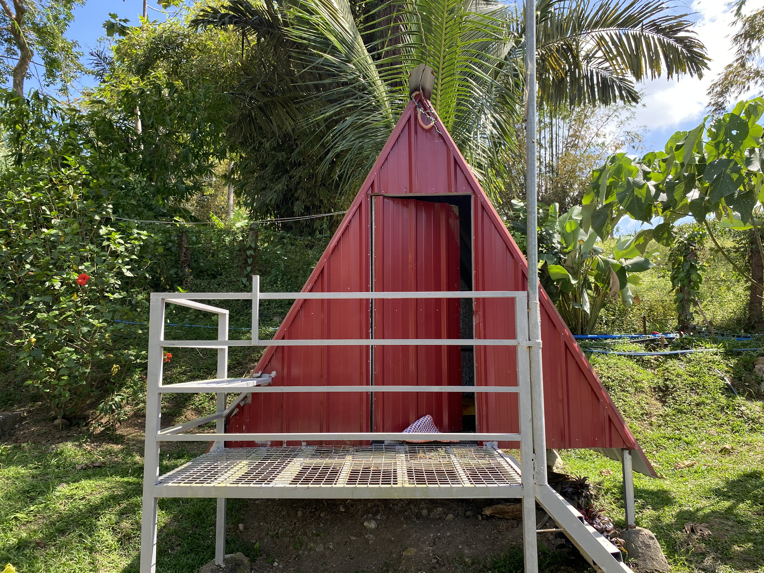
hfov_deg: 67.3
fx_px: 574
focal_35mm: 26
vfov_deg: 53.1
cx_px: 382
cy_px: 286
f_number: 1.8
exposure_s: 1/597
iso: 32
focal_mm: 4.25
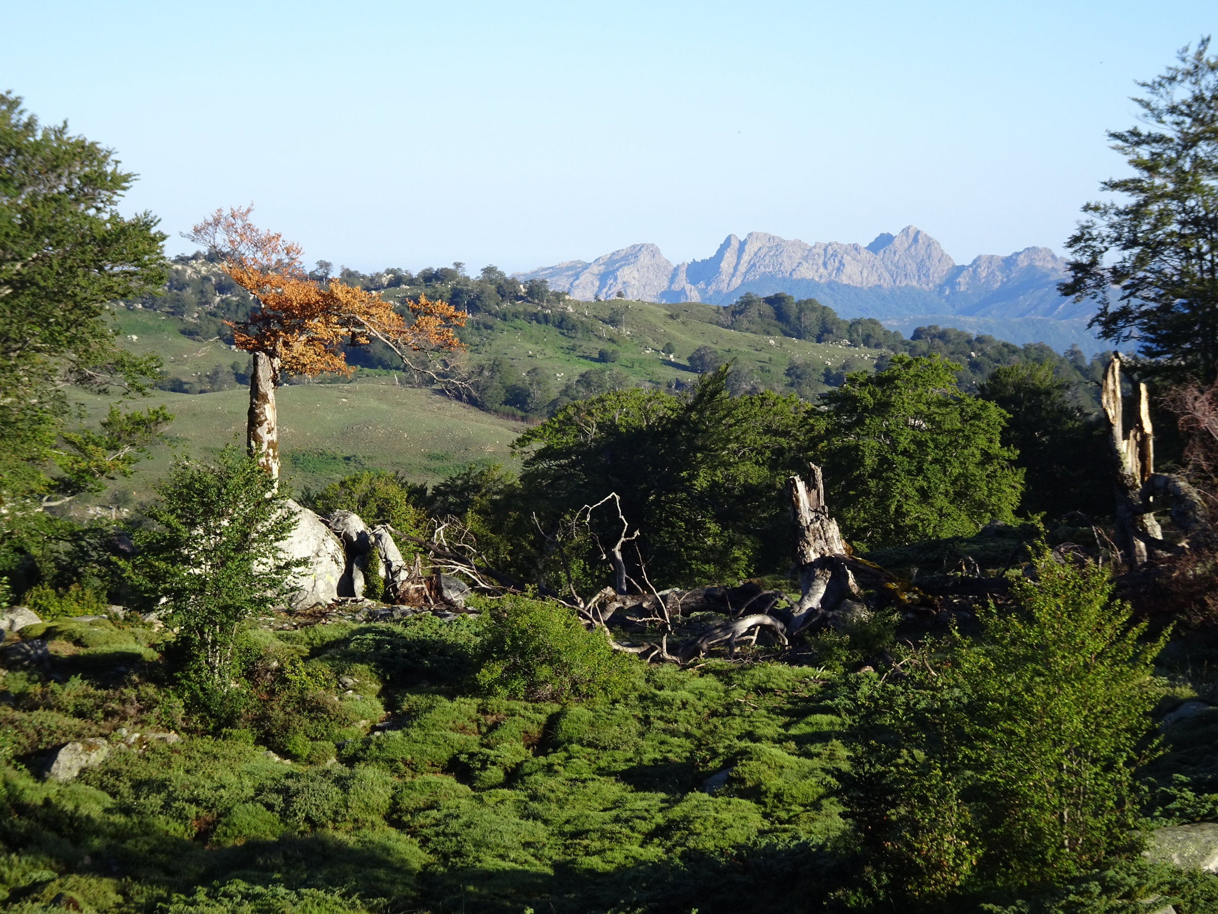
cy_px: 457
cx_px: 609
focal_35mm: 83
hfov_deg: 23.6
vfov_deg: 17.8
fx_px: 2920
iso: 80
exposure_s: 1/200
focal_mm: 14.12
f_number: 5
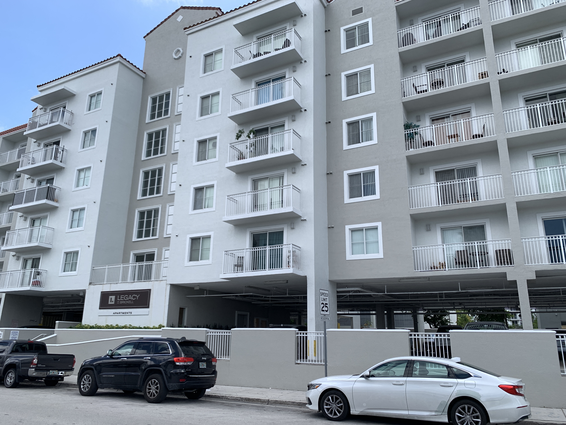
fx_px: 425
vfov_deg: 53.1
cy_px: 212
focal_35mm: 26
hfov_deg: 67.3
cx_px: 283
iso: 25
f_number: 1.8
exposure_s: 1/1634
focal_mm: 4.25
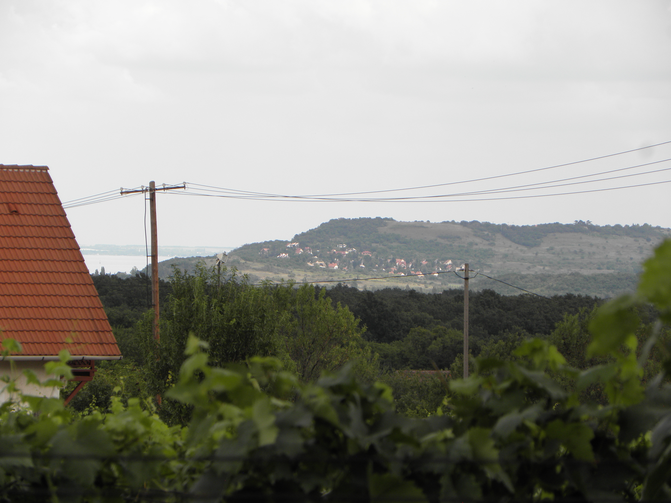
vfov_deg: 6.3
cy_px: 252
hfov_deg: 8.4
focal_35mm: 237
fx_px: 4594
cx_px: 336
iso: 64
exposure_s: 1/320
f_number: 4.5
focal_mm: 42.26
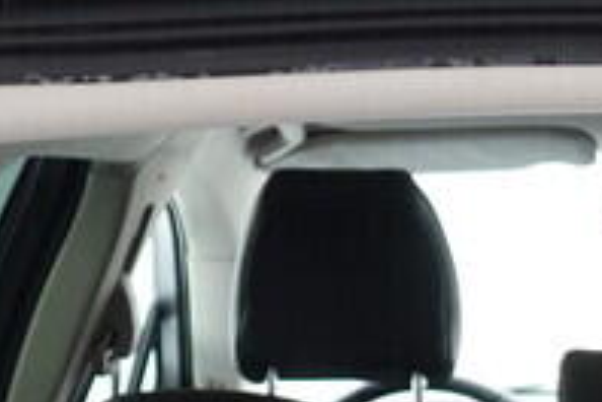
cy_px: 985
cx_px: 672
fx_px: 3110
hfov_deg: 10.9
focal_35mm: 186
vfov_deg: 6.9
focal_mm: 24
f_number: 2.8
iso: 400
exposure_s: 1/40
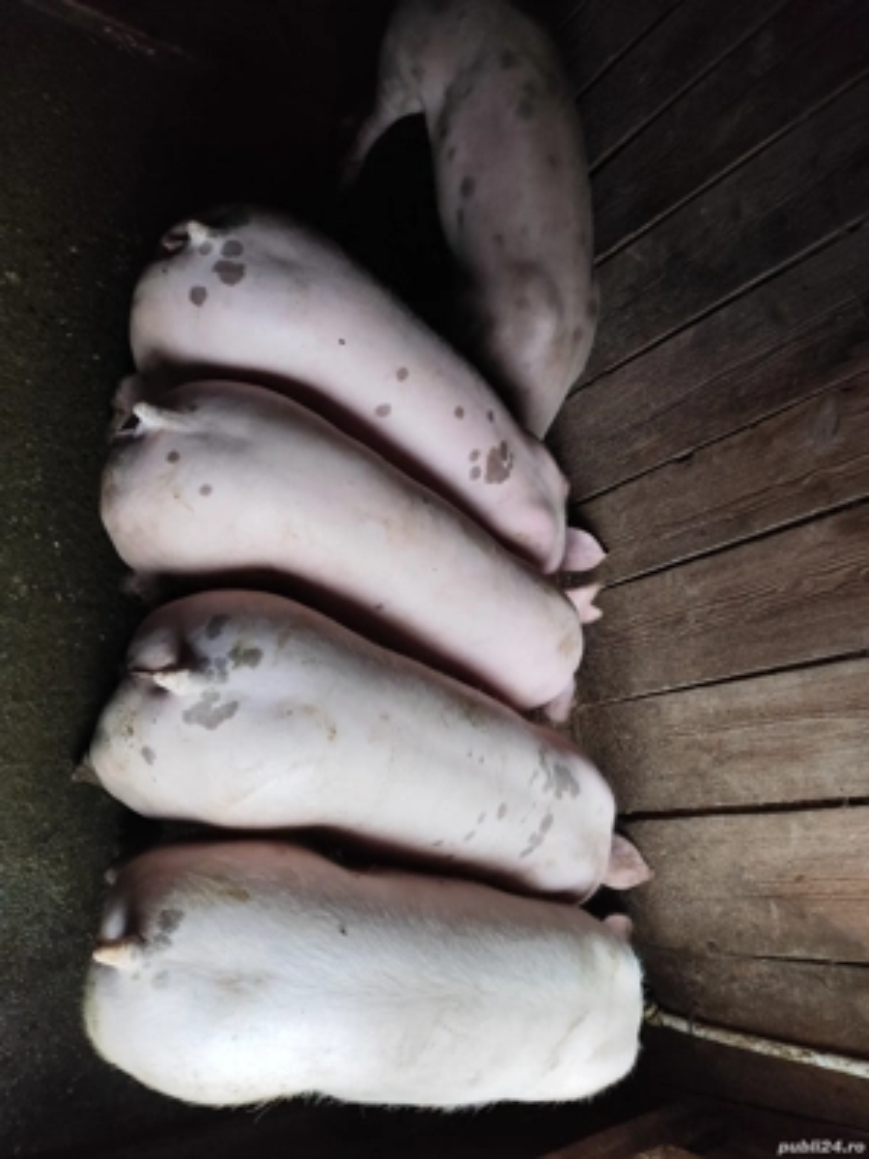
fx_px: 770
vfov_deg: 73.9
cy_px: 580
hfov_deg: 58.9
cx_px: 434
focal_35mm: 23
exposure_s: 1/25
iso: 800
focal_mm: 6.14
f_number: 1.65
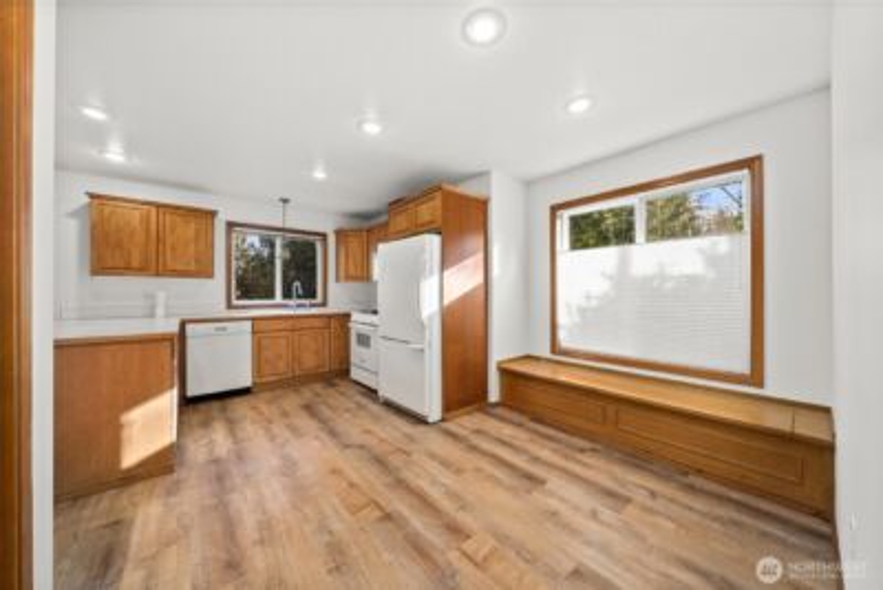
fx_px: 294
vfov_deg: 90.1
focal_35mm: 12
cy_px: 295
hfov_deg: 112.6
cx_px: 442
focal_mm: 12
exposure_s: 1/15
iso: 1000
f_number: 7.1
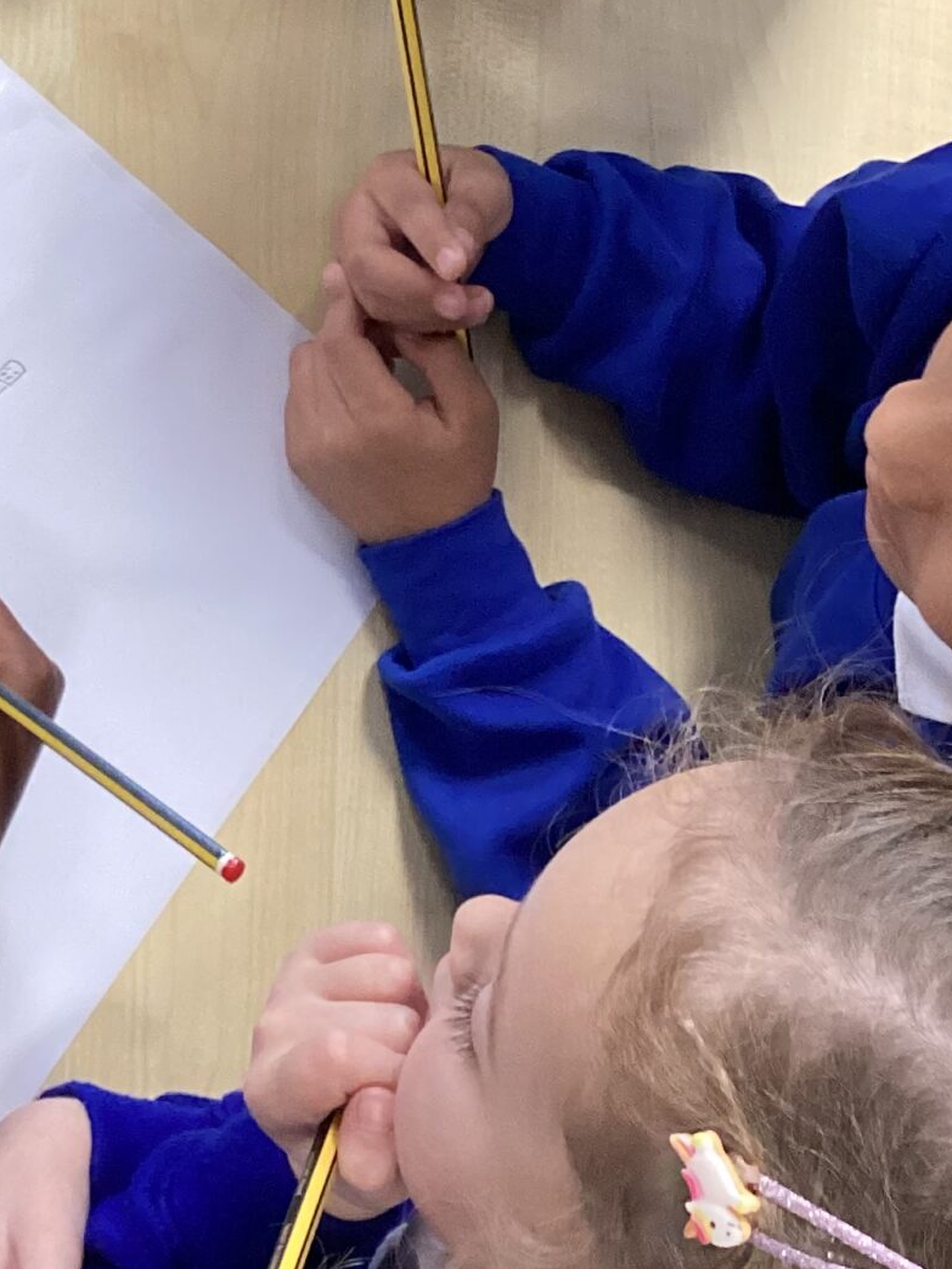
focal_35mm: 76
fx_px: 2787
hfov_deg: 18.5
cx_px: -141
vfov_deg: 25.4
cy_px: 356
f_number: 2.4
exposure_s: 1/50
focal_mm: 3.3
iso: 160
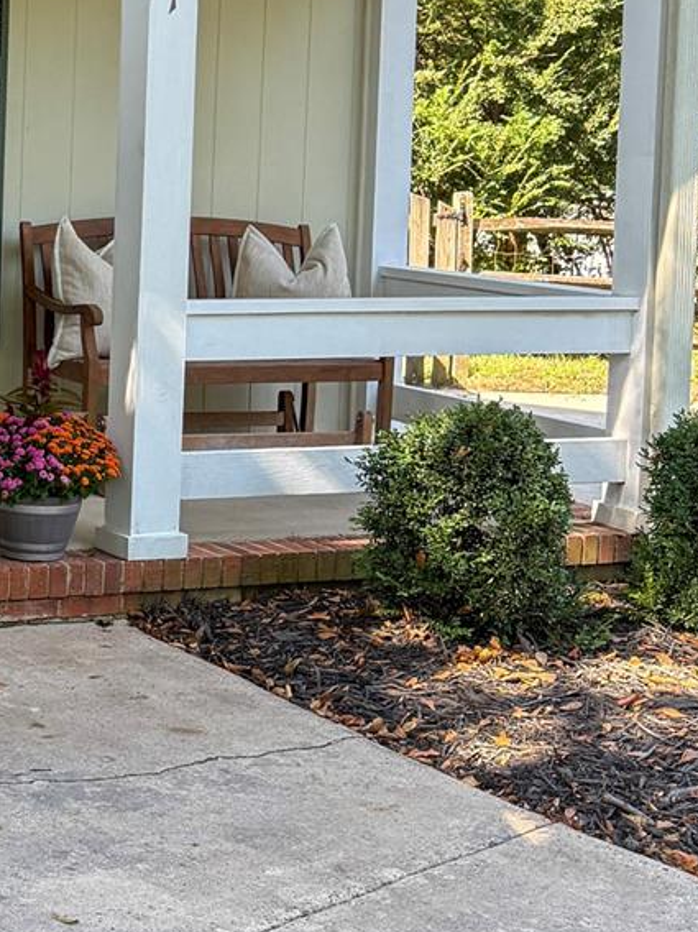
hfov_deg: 20.4
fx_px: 1748
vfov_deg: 29.7
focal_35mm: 65
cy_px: 561
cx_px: -240
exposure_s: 1/400
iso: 100
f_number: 1.8
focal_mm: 6.76
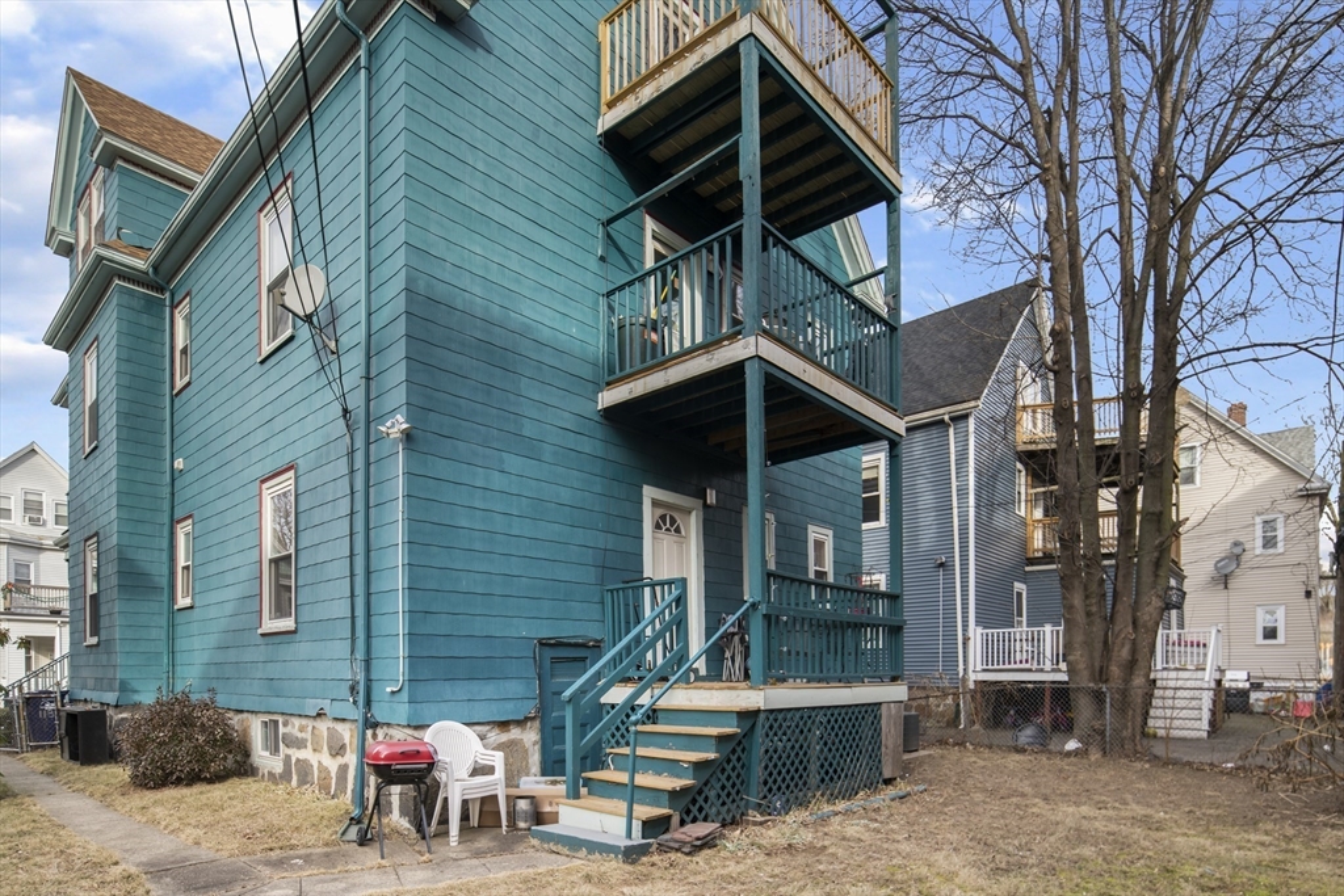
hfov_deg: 86.9
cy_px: 448
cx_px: 672
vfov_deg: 64.6
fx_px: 709
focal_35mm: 19
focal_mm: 19
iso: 160
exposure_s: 1/30
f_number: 7.1
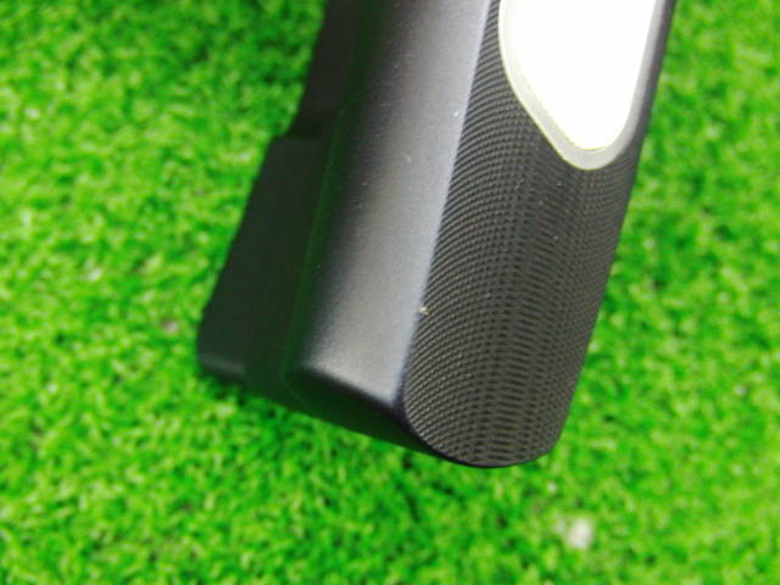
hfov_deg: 50.1
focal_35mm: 37
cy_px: 292
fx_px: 834
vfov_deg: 38.7
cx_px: 390
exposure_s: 1/15
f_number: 3.6
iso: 400
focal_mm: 6.42
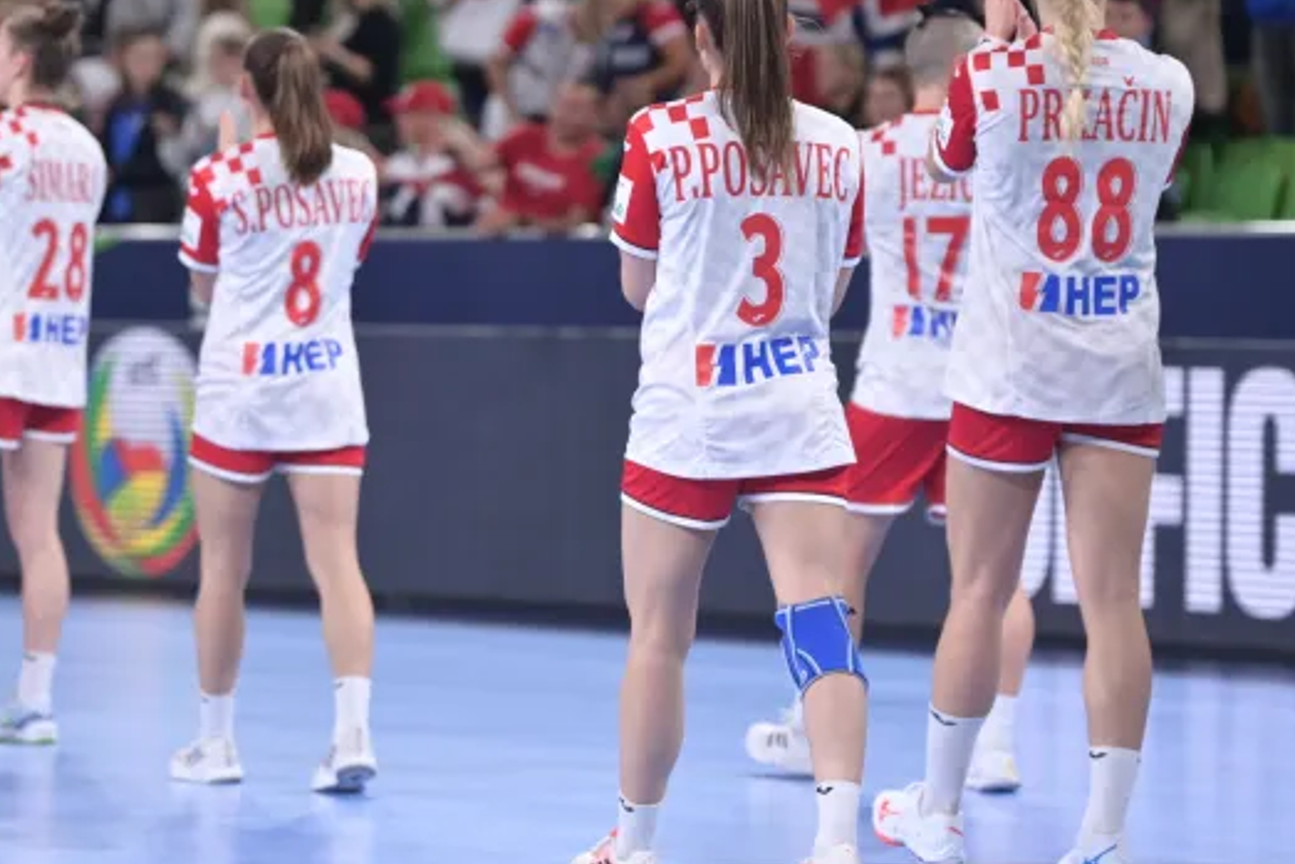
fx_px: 7844
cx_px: 567
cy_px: 316
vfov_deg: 6.3
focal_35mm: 218
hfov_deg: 9.4
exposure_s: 1/2500
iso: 2500
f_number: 2.8
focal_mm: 150
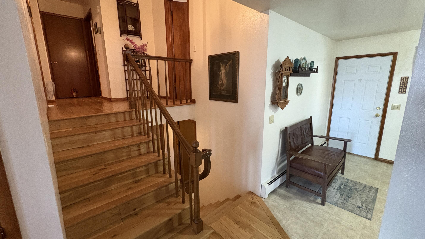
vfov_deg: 67.1
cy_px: 116
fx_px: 180
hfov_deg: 99.3
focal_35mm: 16
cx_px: 206
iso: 800
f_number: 2.2
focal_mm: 2.22
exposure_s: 1/60
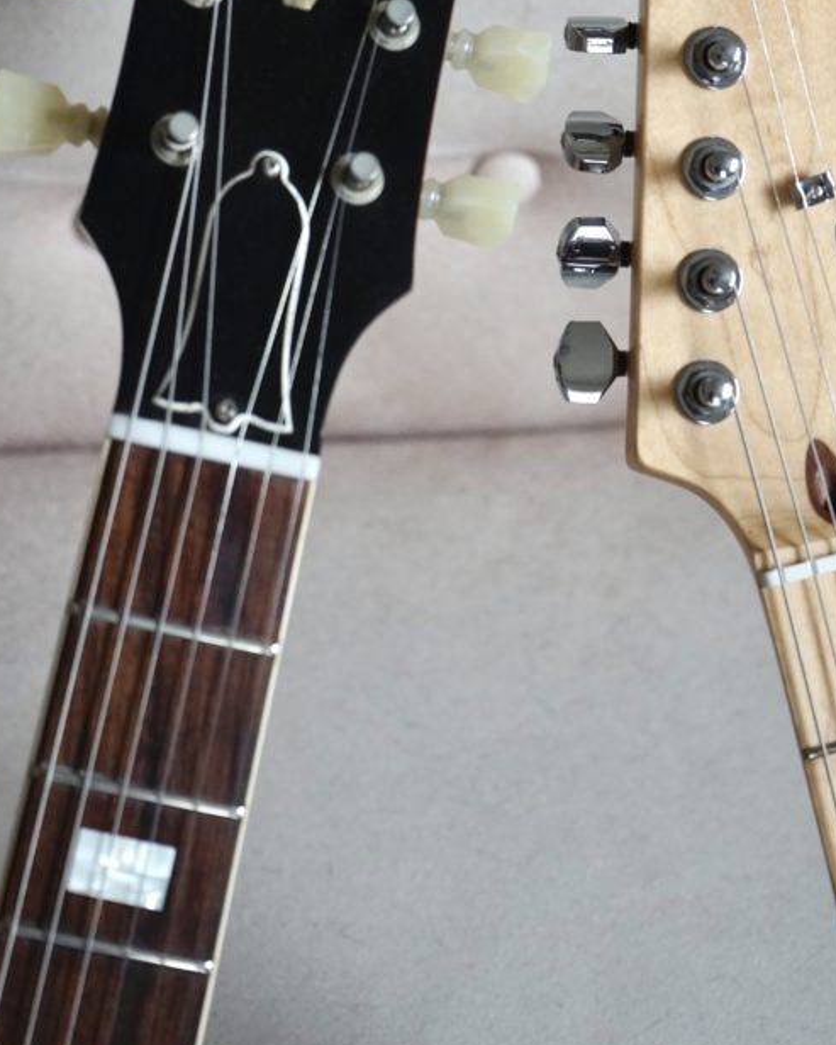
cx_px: 528
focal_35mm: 103
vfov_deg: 18.5
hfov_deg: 14.9
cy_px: 254
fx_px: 3185
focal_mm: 66
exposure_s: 1/125
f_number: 5.6
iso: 1250
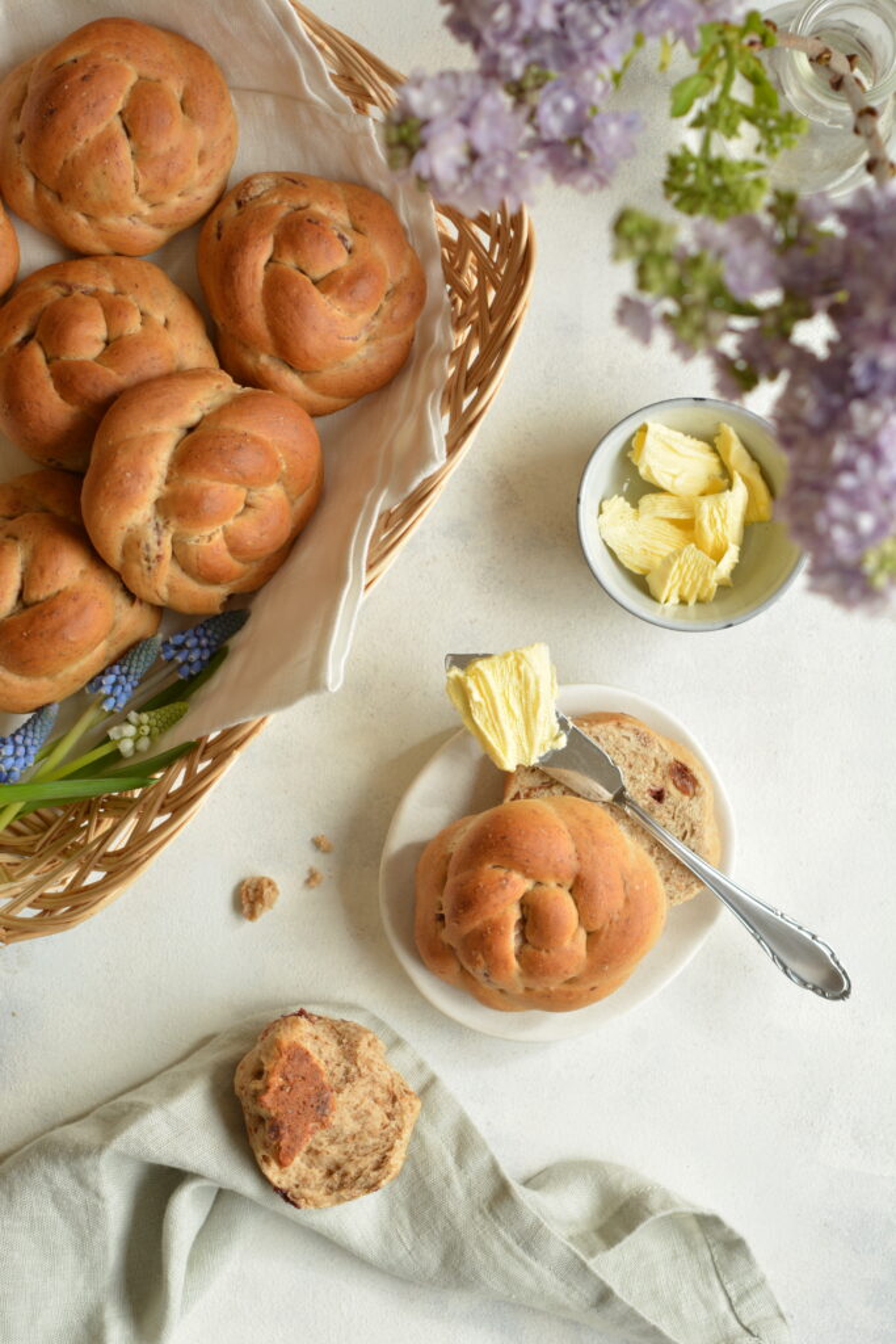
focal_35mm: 82
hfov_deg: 16.6
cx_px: 448
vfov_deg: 24.6
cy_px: 672
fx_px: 3079
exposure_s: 1/60
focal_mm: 55
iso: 200
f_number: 6.3
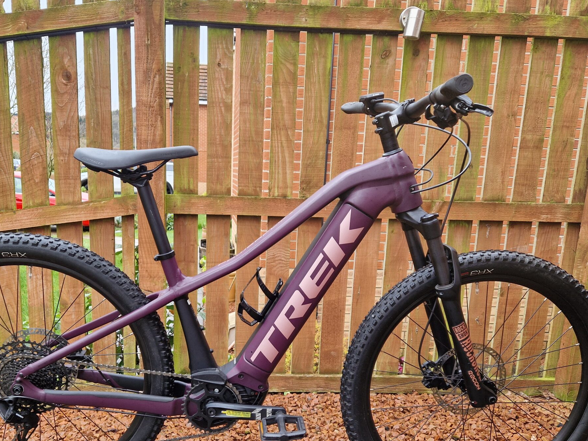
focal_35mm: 33
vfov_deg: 42.3
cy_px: 300
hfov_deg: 55.1
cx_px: 250
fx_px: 561
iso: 64
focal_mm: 5.4
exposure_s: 1/180
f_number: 1.8
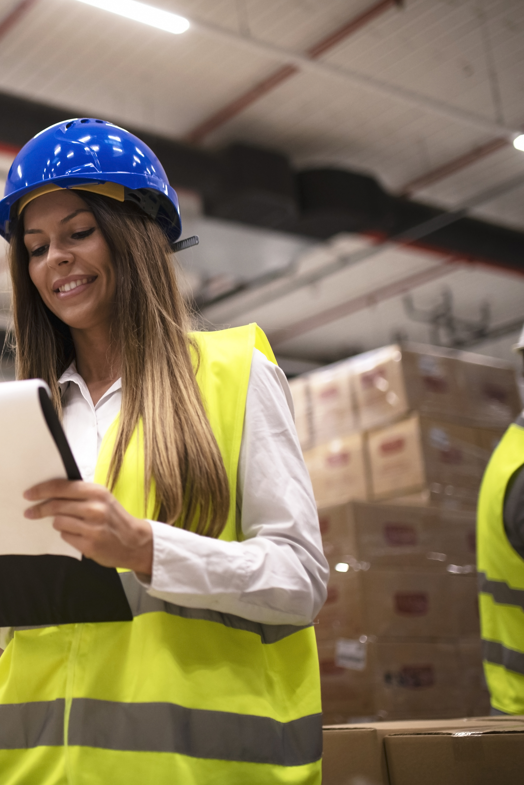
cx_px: -22
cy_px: 393
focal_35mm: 53
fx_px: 1157
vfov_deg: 37.5
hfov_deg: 24.2
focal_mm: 35
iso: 640
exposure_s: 1/250
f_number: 1.4
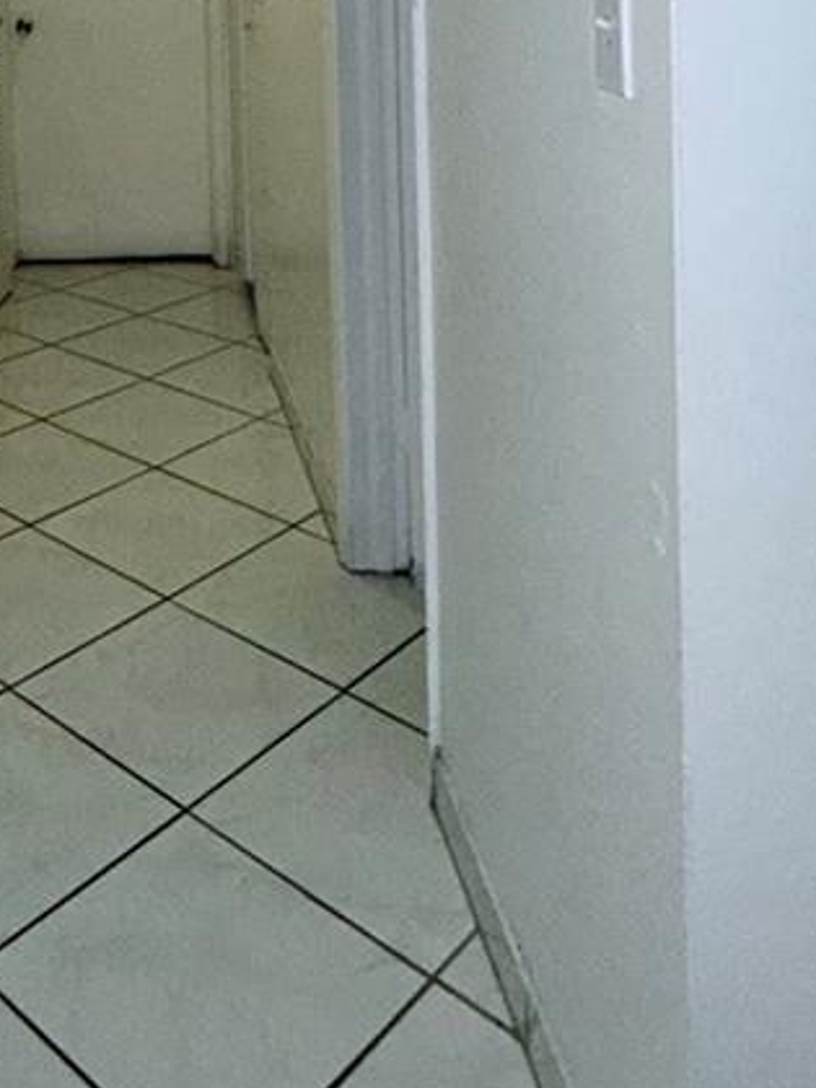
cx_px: 28
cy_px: -39
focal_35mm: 40
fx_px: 1257
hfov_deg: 33.4
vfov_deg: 40.1
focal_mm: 2.22
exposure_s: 1/60
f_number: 2.2
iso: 125
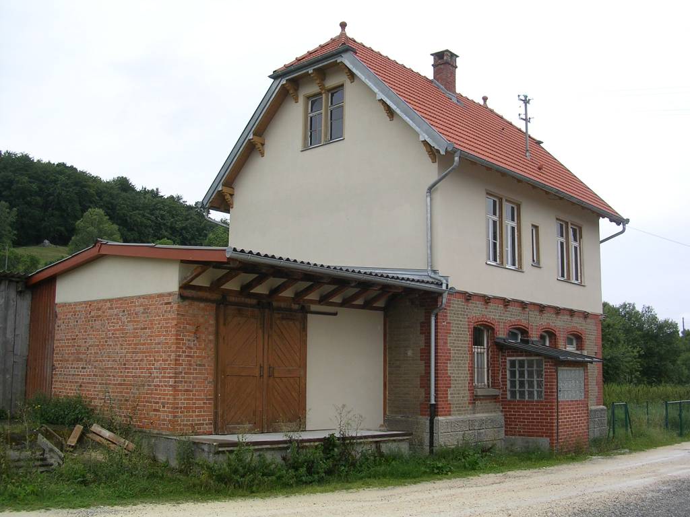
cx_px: 345
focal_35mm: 38
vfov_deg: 37.7
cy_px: 258
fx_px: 757
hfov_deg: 49.0
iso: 50
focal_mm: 5.8
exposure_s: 1/495
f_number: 2.8
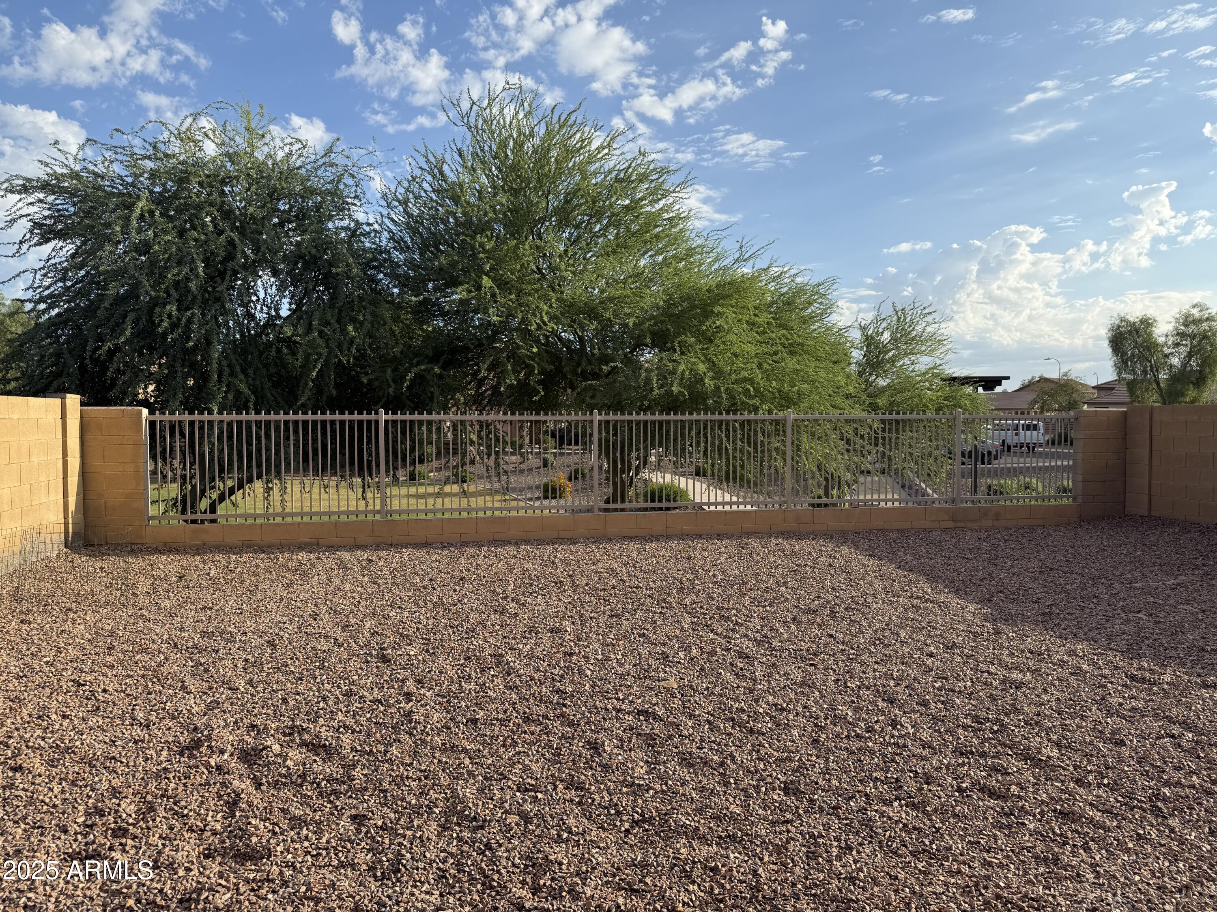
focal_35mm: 24
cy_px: 456
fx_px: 844
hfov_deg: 71.6
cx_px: 608
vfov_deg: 56.8
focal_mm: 6.76
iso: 80
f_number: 1.78
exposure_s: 1/3145
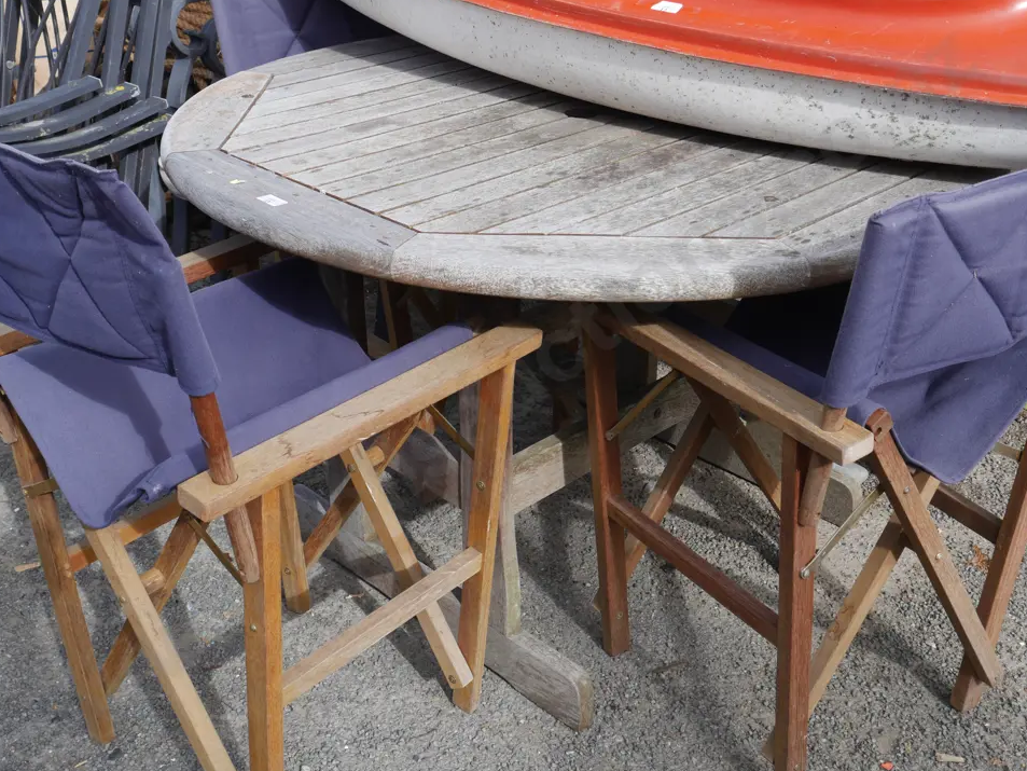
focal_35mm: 43
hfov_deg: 43.8
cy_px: 382
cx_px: 525
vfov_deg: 33.6
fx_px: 1276
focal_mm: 20
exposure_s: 1/320
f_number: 7.1
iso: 200
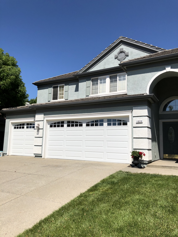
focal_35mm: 28
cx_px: 89
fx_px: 192
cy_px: 118
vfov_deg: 63.4
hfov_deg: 49.7
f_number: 1.8
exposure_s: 1/3690
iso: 20
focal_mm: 4
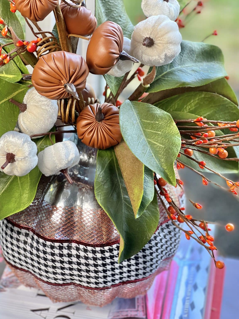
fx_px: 709
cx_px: 120
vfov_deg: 25.3
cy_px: 160
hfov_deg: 19.1
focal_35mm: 77
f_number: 2.8
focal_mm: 9
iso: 125
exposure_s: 1/40
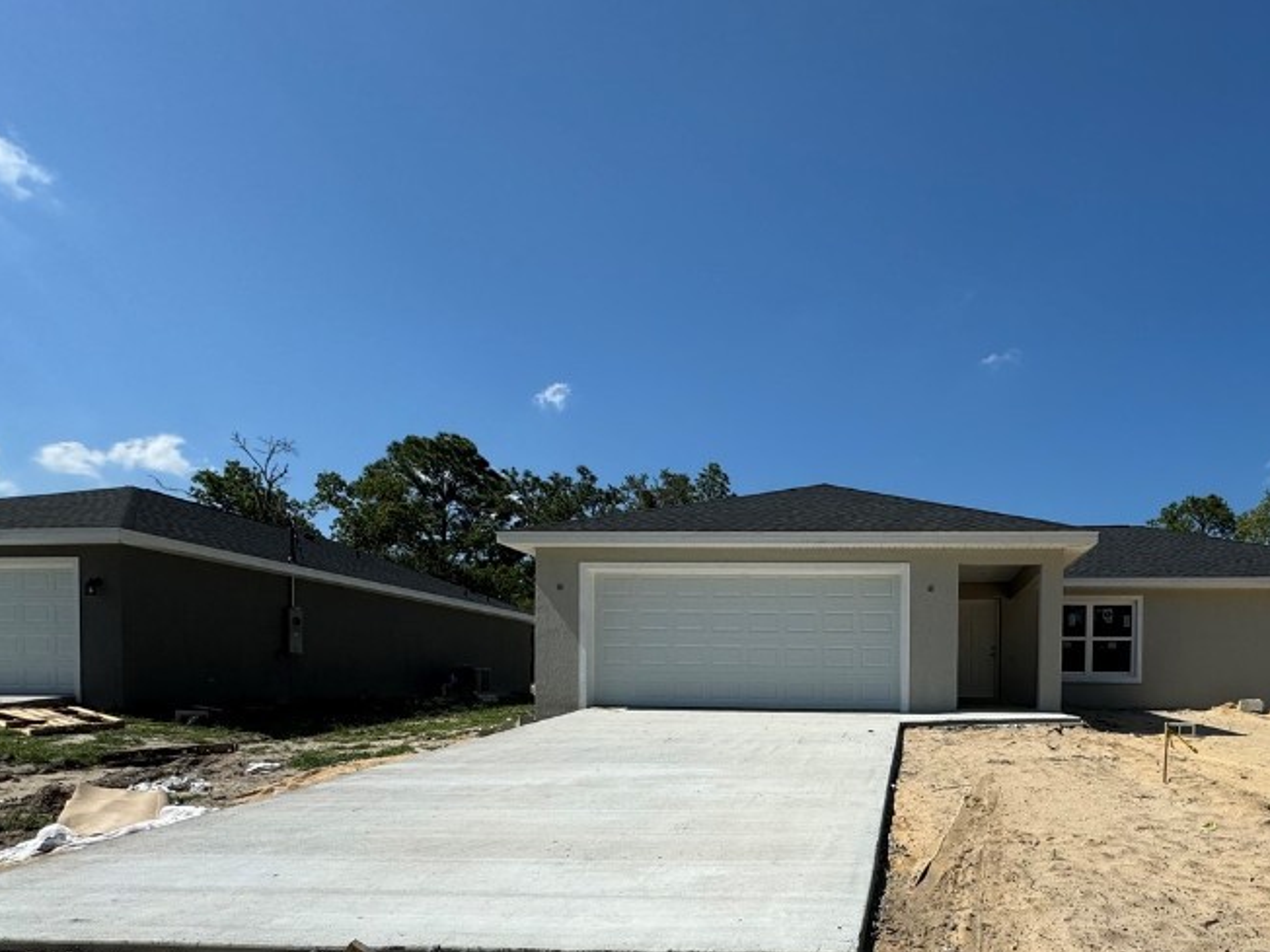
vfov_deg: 57.9
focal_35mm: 22
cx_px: 853
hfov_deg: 73.9
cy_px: 714
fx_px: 807
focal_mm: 2.22
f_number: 2.2
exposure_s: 1/4630
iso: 50
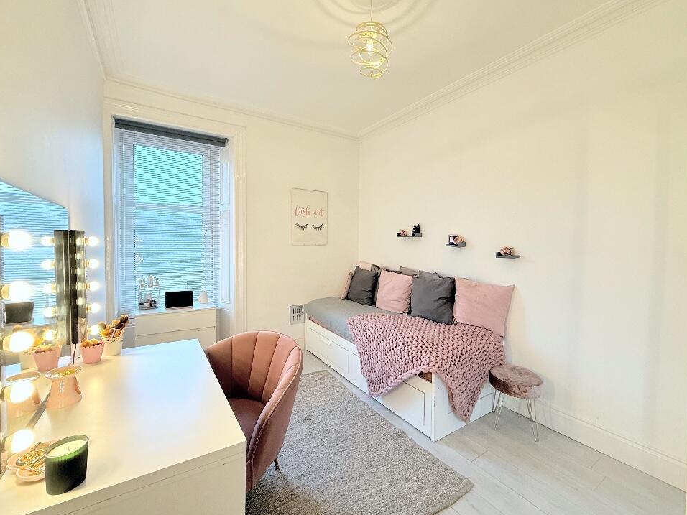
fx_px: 298
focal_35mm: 15
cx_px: 339
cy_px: 252
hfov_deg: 98.2
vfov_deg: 81.7
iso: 100
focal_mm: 2.22
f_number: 2.2
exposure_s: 1/100
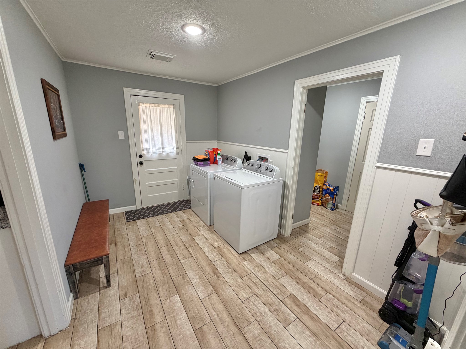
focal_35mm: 14
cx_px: 233
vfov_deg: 85.7
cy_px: 174
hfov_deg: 102.1
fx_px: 188
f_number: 2.2
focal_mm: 2.22
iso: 250
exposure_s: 1/60
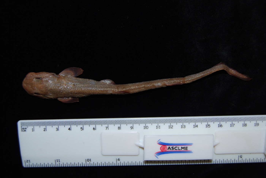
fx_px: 288
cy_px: 89
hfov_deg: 49.5
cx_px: 133
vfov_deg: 34.3
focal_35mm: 39
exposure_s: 1/125
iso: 100
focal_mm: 26
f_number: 5
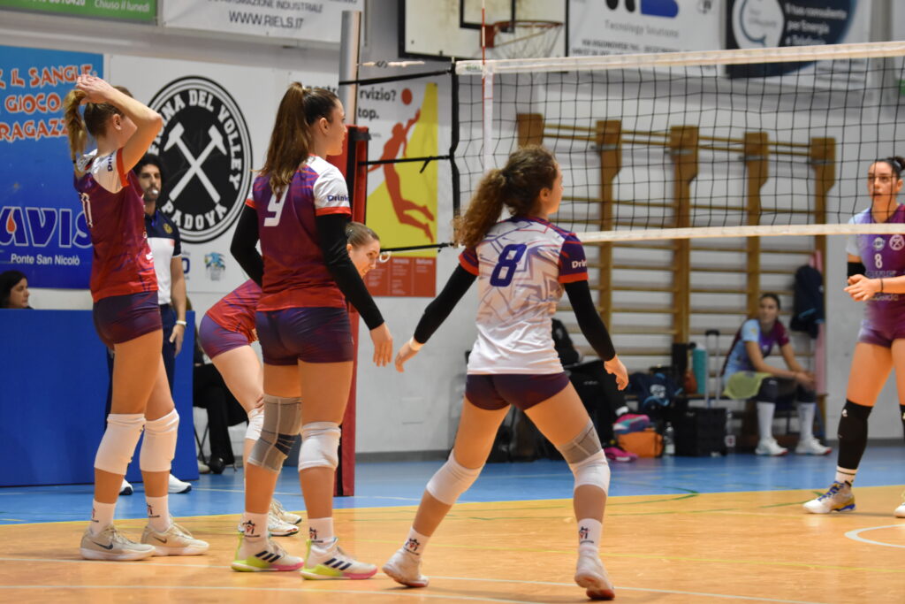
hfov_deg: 14.4
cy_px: 302
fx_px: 3583
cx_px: 452
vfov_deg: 9.6
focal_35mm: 142
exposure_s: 1/500
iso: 2200
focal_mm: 95
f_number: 2.8
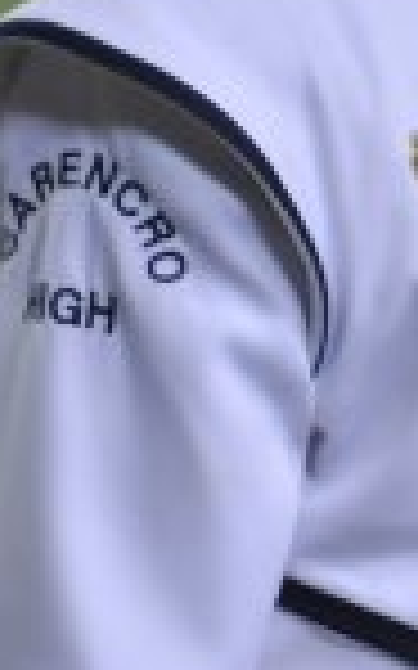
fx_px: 22423
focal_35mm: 1229
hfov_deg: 1.1
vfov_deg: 1.7
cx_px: 605
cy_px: 202
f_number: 2.8
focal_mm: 200
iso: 800
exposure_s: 1/320
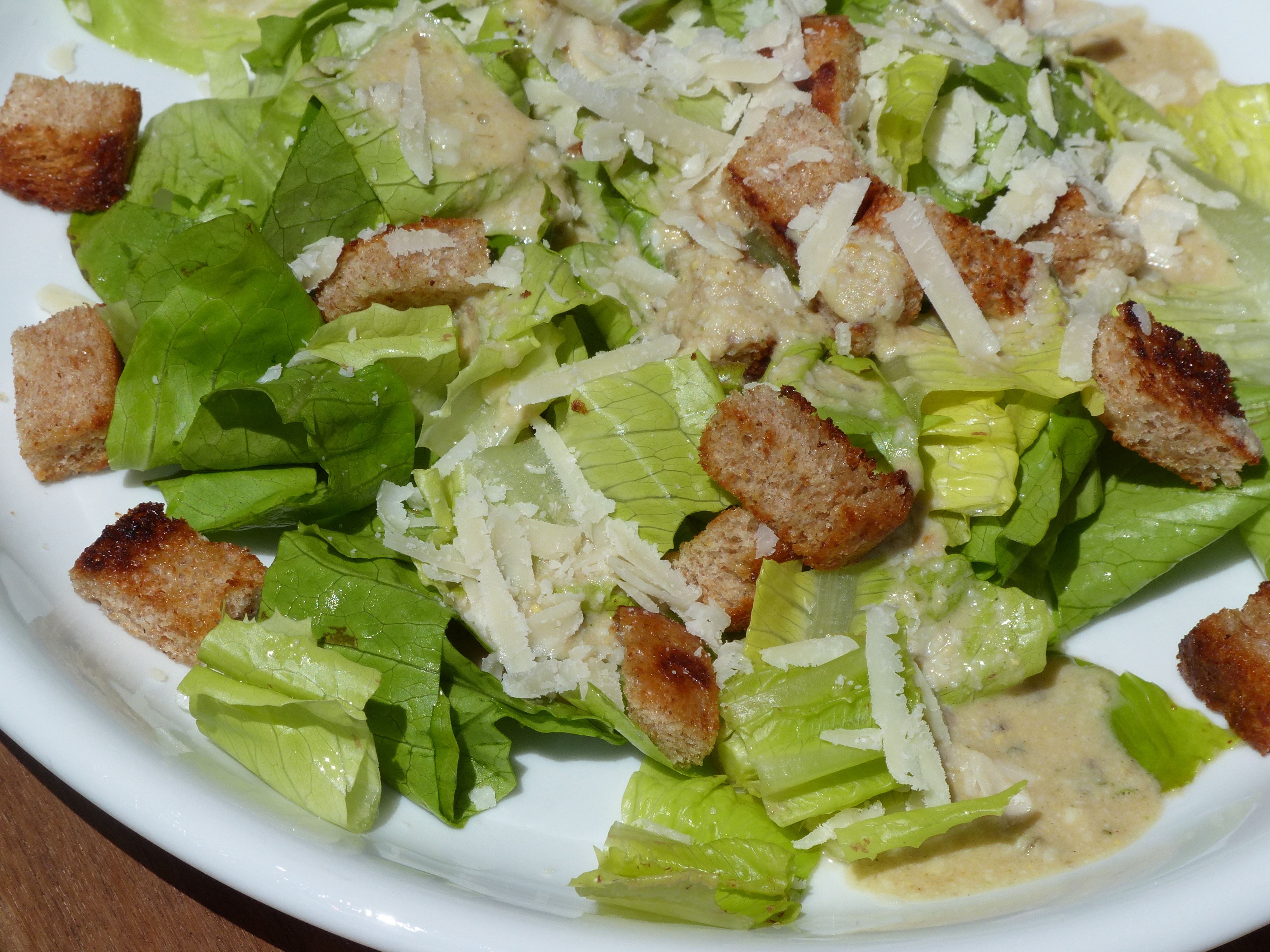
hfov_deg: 8.7
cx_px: 635
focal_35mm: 228
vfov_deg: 6.5
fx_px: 8365
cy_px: 476
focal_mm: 41.1
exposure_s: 1/1600
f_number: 5.6
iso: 100
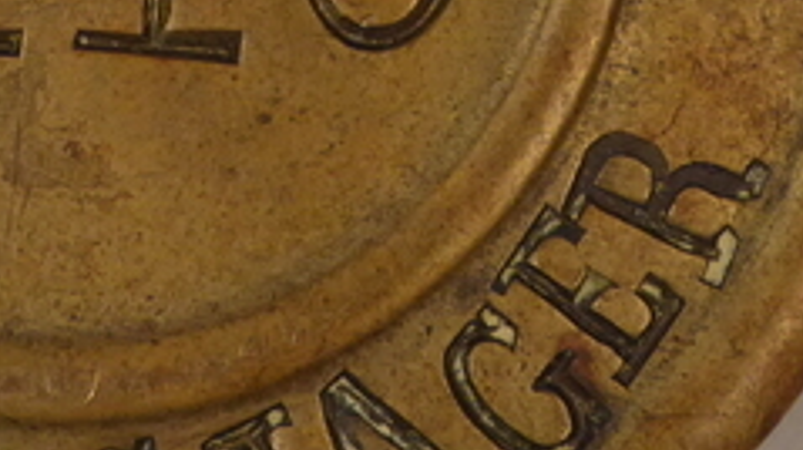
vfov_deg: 2.5
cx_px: 94
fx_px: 10276
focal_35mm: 483
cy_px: -212
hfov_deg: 4.5
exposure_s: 1/100
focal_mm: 19
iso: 200
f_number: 5.1
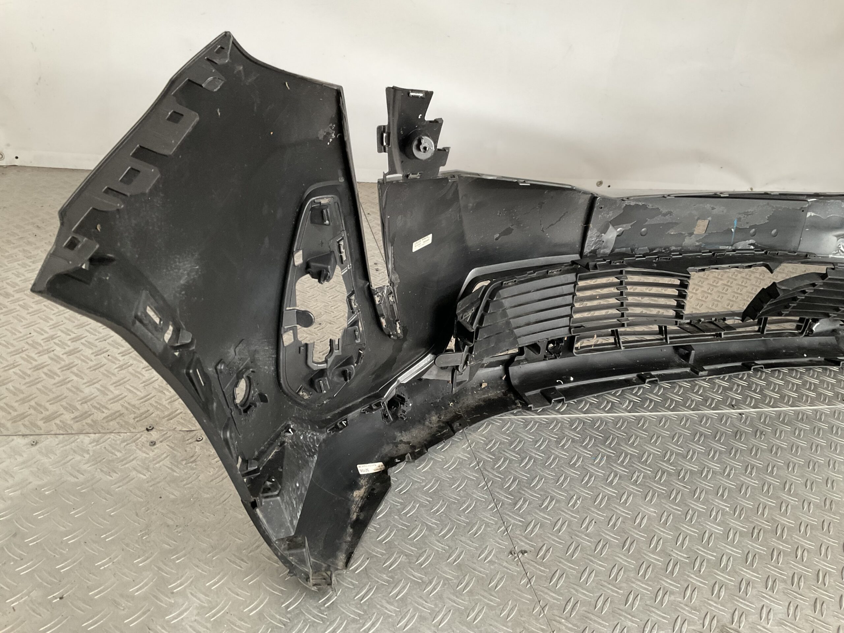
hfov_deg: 61.7
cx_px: 422
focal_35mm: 29
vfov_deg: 48.2
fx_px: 707
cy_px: 316
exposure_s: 1/60
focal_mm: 3
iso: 125
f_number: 1.8
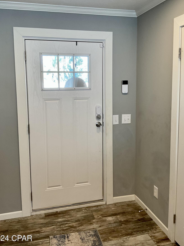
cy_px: 111
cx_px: 90
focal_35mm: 33
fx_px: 234
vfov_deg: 55.3
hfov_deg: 42.9
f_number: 1.8
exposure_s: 1/60
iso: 64
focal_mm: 3
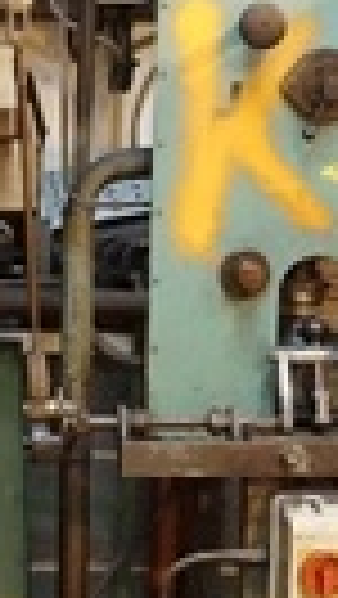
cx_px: -275
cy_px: 279
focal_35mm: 136
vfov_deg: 15.8
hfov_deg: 8.6
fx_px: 2163
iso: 3200
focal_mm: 16
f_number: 3.5
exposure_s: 1/13
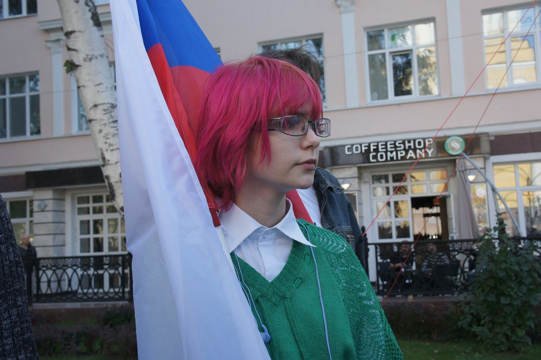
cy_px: 180
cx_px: 270
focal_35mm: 40
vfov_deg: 33.0
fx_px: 608
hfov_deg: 48.0
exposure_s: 1/320
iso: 800
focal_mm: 27
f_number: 8
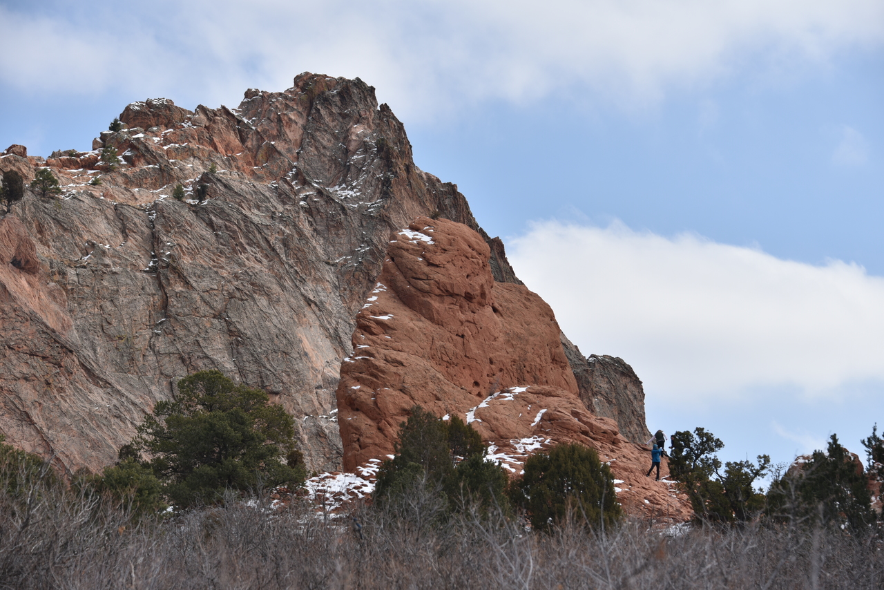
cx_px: 442
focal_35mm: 112
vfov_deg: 12.2
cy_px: 295
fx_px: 2751
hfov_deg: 18.3
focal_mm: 112
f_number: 8
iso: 100
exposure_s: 1/400
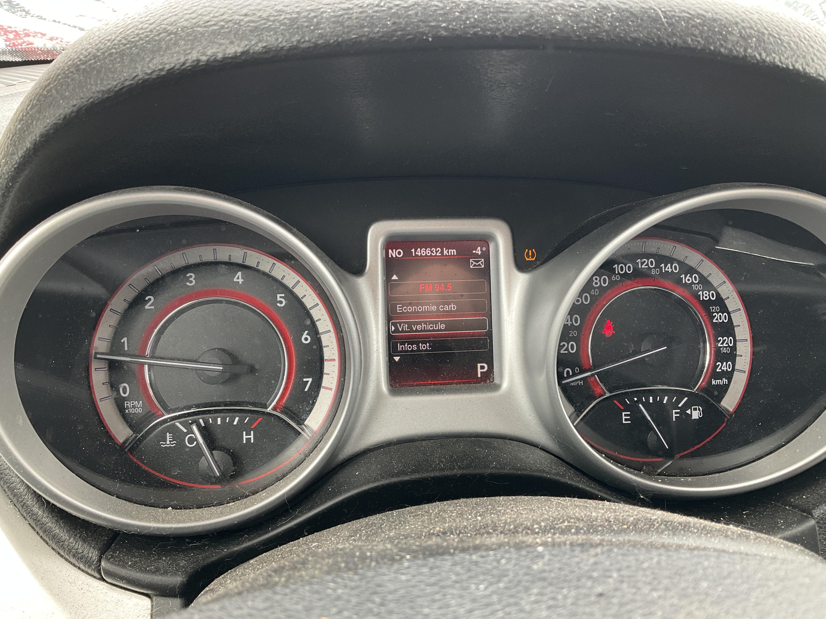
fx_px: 692
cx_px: 413
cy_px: 310
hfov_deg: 61.7
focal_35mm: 29
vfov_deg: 48.2
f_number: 1.8
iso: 50
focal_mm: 3
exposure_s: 1/122
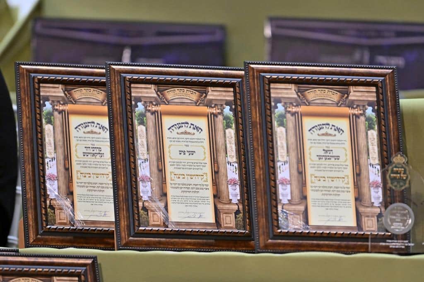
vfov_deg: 4.6
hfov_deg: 6.9
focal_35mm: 300
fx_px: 3532
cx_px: 212
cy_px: 141
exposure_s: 1/250
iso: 640
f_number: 2.8
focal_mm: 200
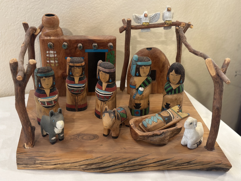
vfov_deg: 30.3
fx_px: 334
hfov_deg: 39.7
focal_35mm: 48
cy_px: 90
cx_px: 120
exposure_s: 1/40
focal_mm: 6.86
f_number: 1.78
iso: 400
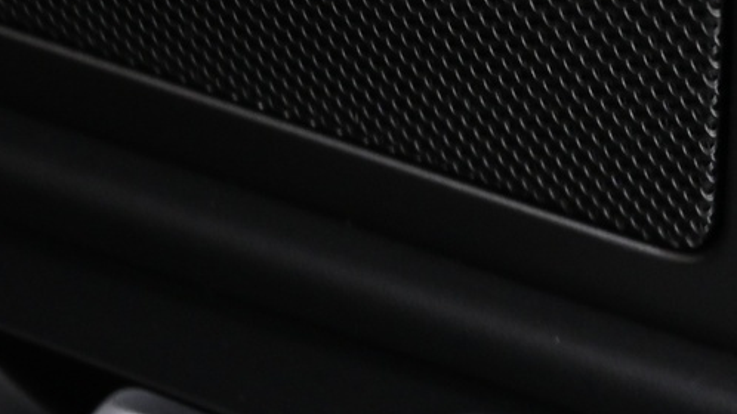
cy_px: 587
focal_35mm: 110
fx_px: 2147
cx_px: 423
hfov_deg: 19.5
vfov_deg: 10.7
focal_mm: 21.5
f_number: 4
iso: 1600
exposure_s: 1/10
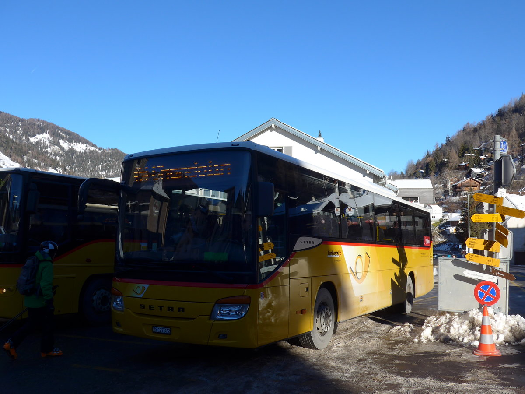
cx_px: 262
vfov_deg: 41.8
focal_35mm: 34
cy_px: 197
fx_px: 516
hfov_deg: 54.0
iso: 80
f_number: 2.8
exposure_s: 1/1300
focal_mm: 7
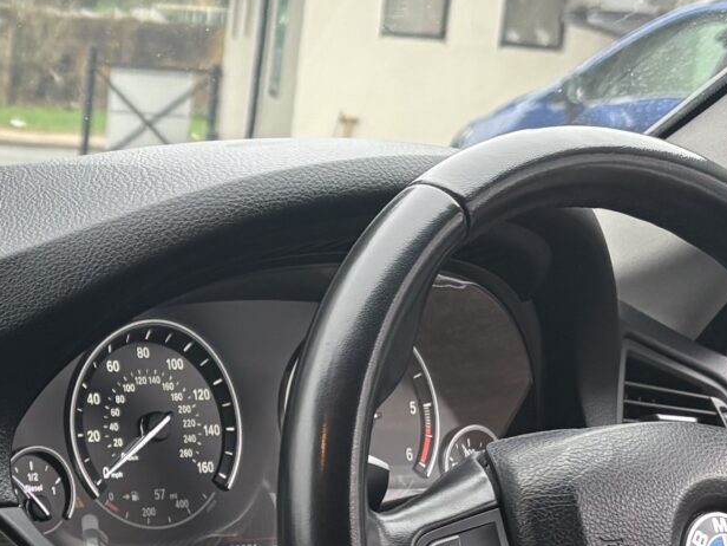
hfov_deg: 17.5
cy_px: 567
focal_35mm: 108
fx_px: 2268
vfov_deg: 13.5
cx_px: -116
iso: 100
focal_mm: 5.96
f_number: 1.6
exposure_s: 1/139
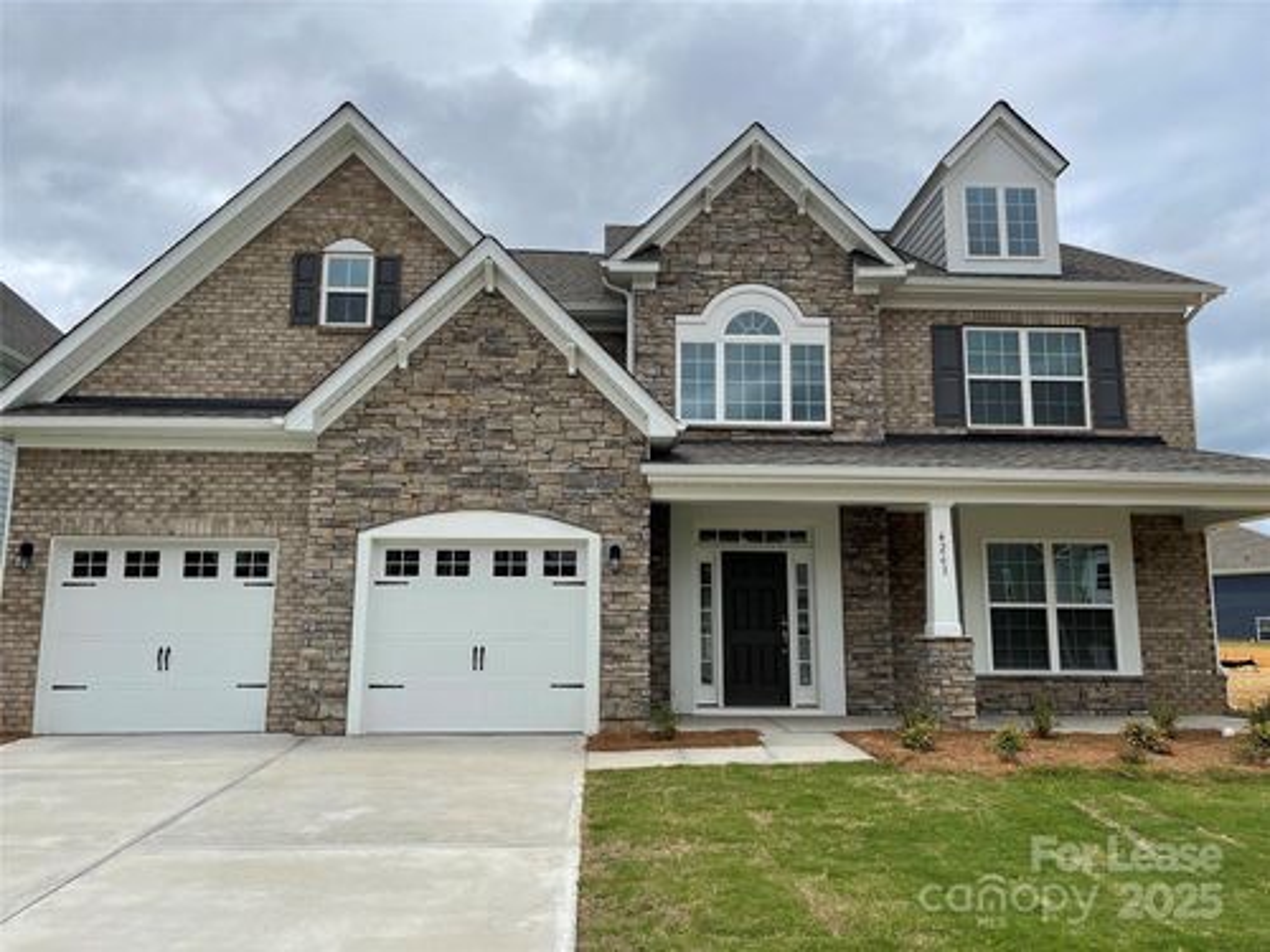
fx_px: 954
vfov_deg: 53.1
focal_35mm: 26
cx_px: 635
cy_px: 476
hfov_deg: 67.3
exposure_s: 1/5618
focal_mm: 5.1
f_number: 1.6
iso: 32
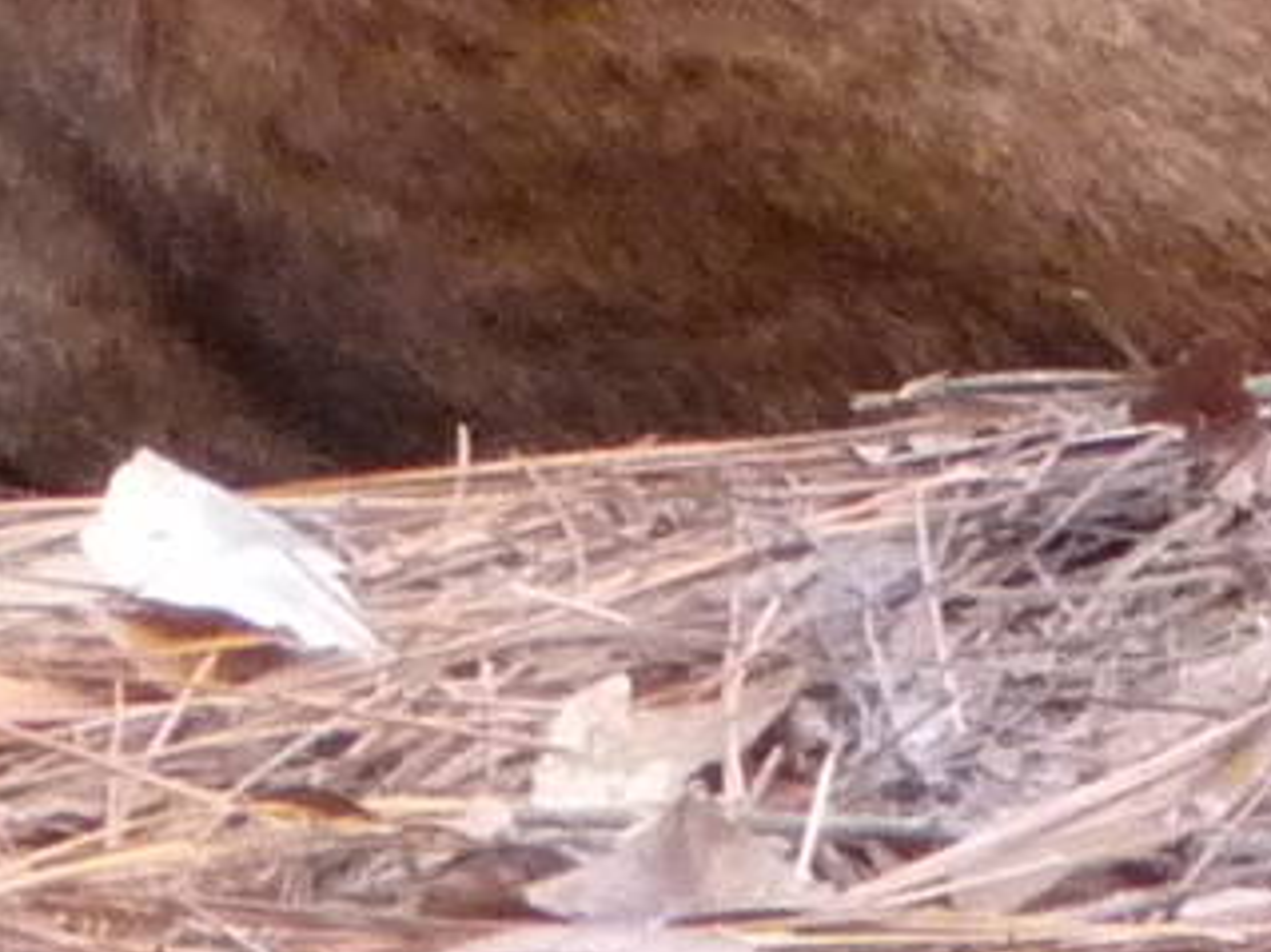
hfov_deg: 0.8
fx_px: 86950
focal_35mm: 2369
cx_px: 1805
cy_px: -1095
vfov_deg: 0.6
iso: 400
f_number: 4.9
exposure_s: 1/50
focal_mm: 47
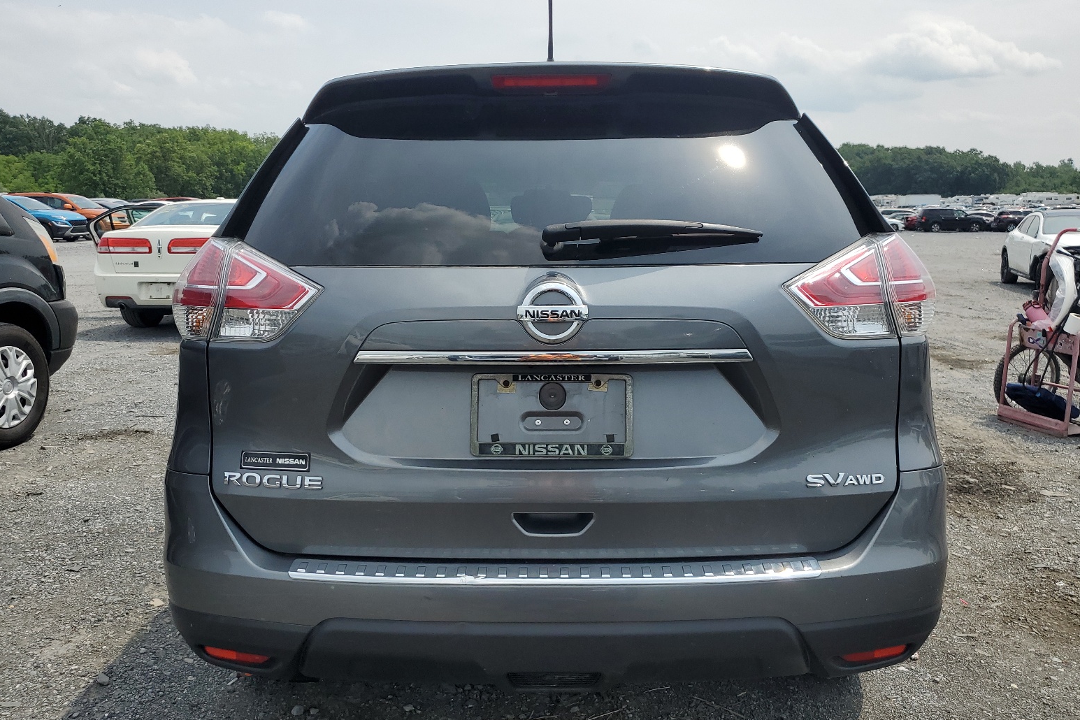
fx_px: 840
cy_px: 375
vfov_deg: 46.4
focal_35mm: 28
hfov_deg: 65.5
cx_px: 546
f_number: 1.5
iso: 50
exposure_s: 1/3333
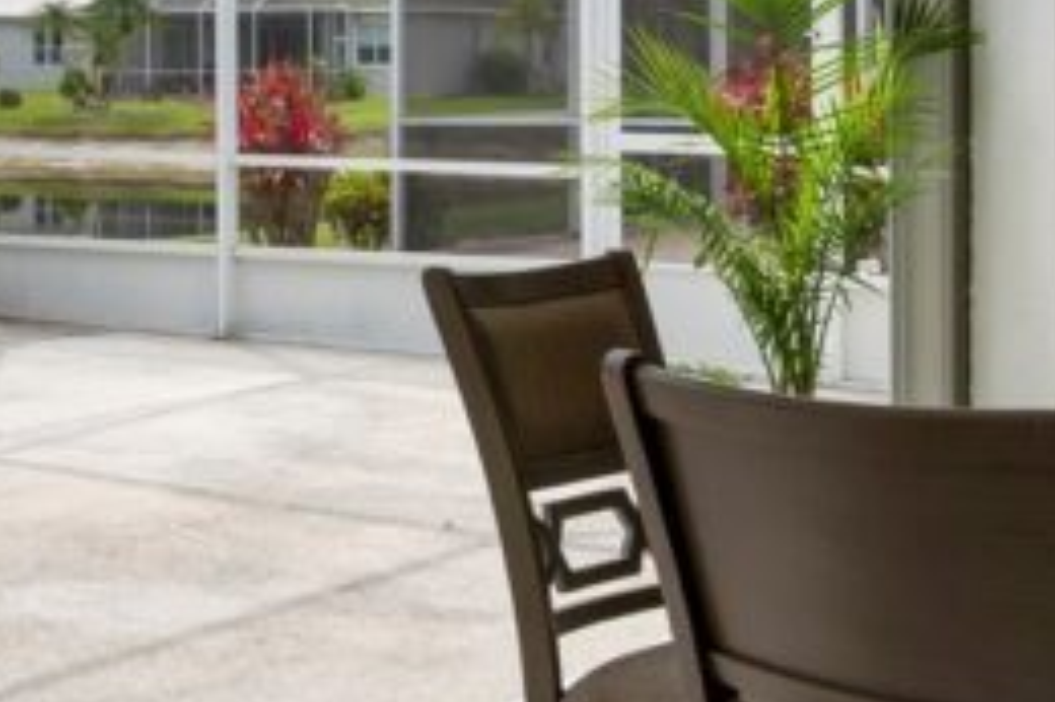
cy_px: 49
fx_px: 2137
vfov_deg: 18.3
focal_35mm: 73
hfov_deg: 25.8
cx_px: -89
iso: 200
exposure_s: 1/80
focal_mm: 18.5
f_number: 13
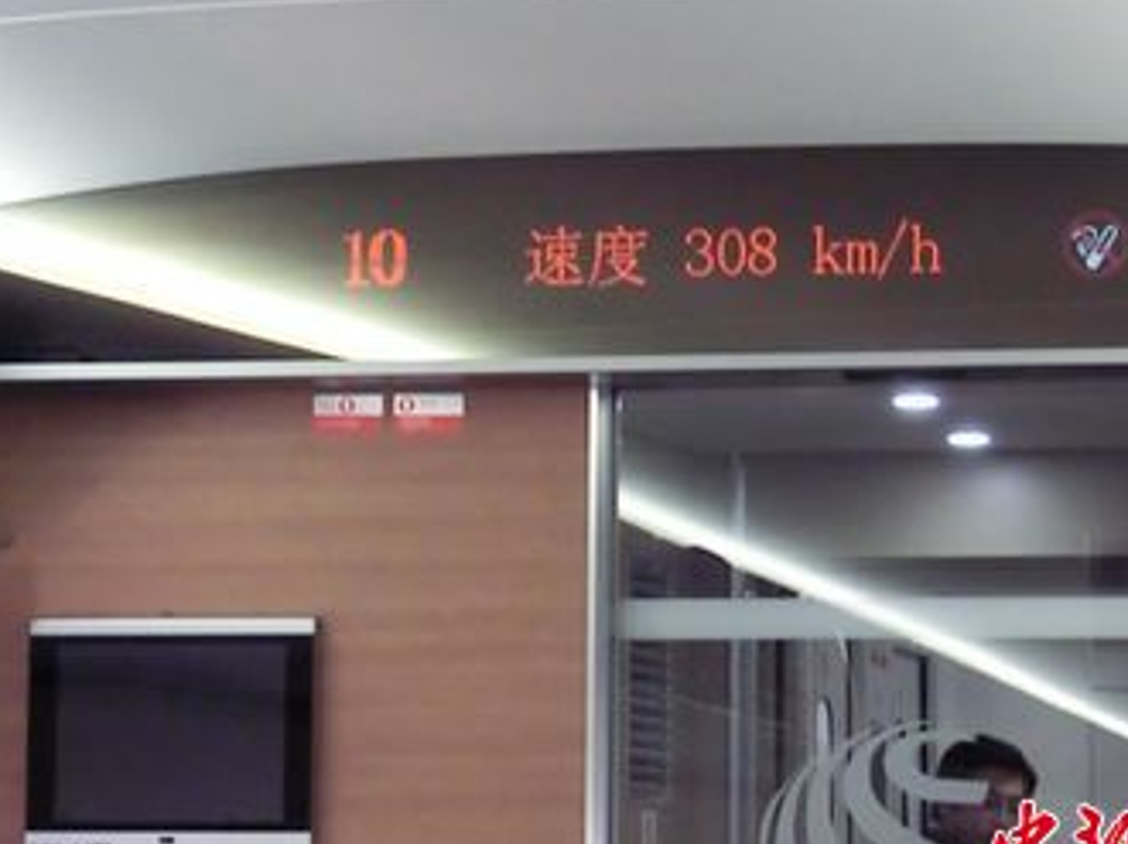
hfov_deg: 10.5
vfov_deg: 7.9
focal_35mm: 188
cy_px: 347
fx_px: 6122
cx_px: 673
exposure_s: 1/60
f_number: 5.7
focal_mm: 21.94
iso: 640
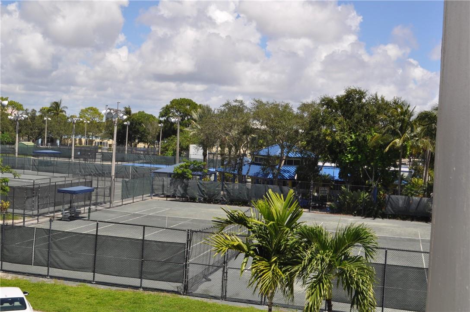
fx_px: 626
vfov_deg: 28.0
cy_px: 156
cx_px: 235
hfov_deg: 41.2
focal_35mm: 48
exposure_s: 1/200
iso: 200
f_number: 14
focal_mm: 32
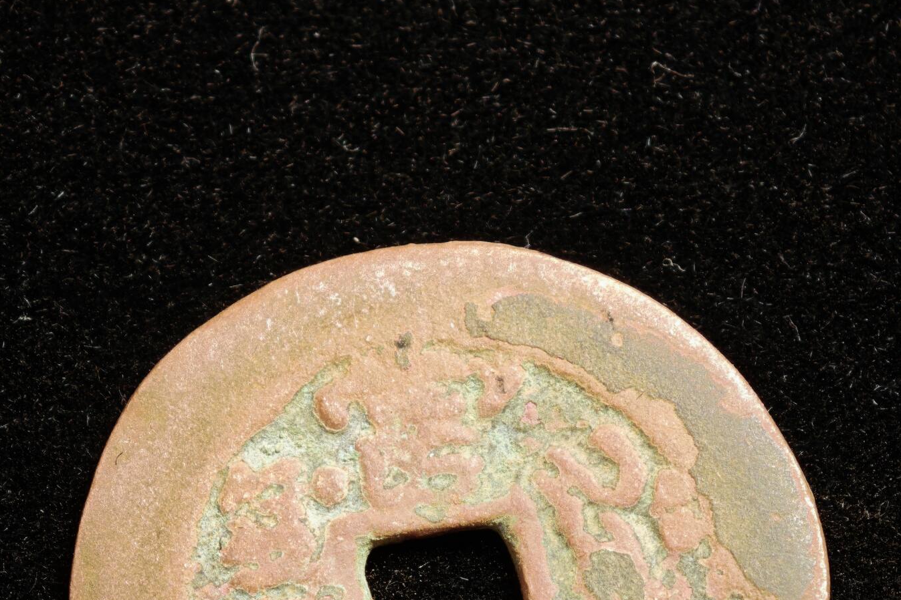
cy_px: 598
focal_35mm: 157
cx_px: 450
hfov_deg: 13.1
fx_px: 3929
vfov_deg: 8.7
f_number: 2
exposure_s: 1/107
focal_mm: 9
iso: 320
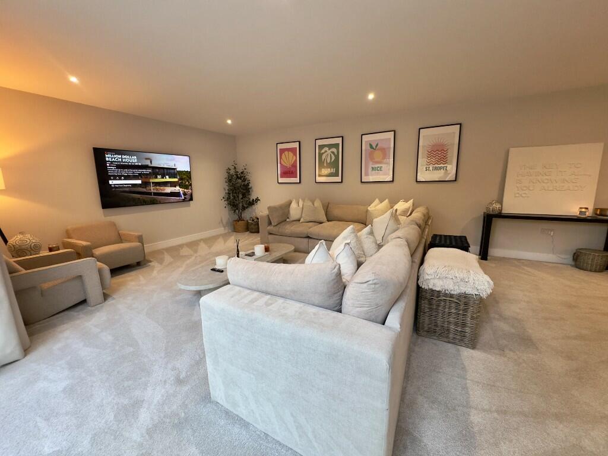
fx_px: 246
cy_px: 228
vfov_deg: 85.7
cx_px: 304
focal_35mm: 14
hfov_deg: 102.1
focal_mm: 2.22
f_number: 2.2
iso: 250
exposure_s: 1/100
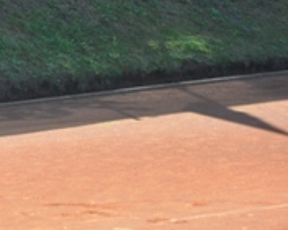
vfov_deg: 4.1
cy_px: 11
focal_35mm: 376
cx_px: -25
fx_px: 3208
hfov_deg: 5.1
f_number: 5.6
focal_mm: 105
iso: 800
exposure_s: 1/800
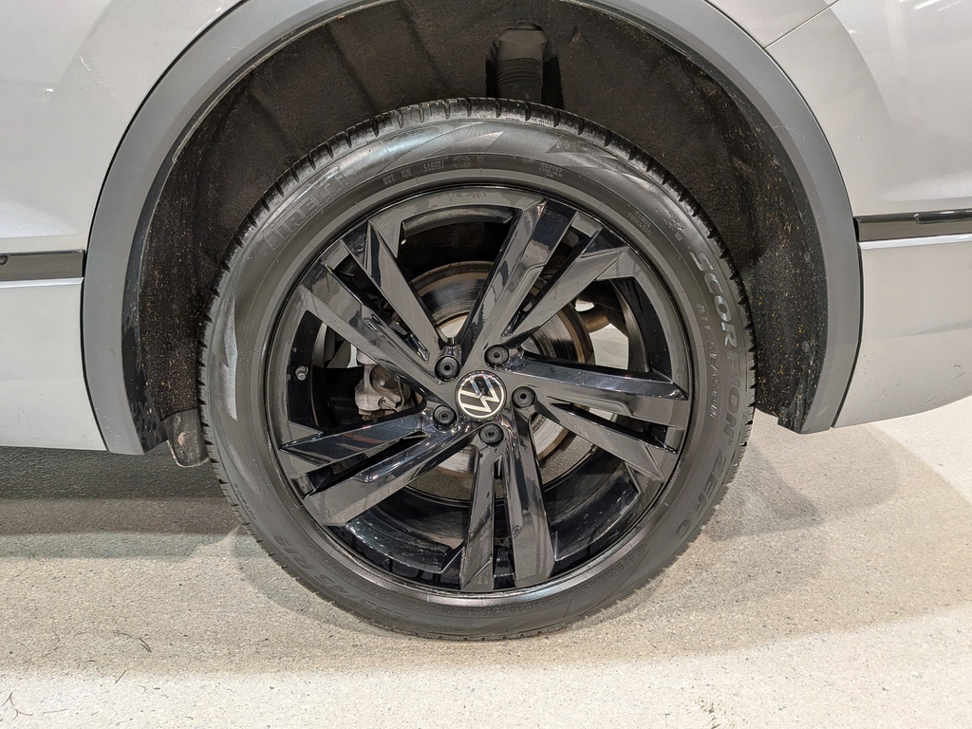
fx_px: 674
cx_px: 486
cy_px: 364
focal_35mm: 24
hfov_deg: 71.6
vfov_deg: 56.8
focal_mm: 4.53
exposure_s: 1/50
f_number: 1.7
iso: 79
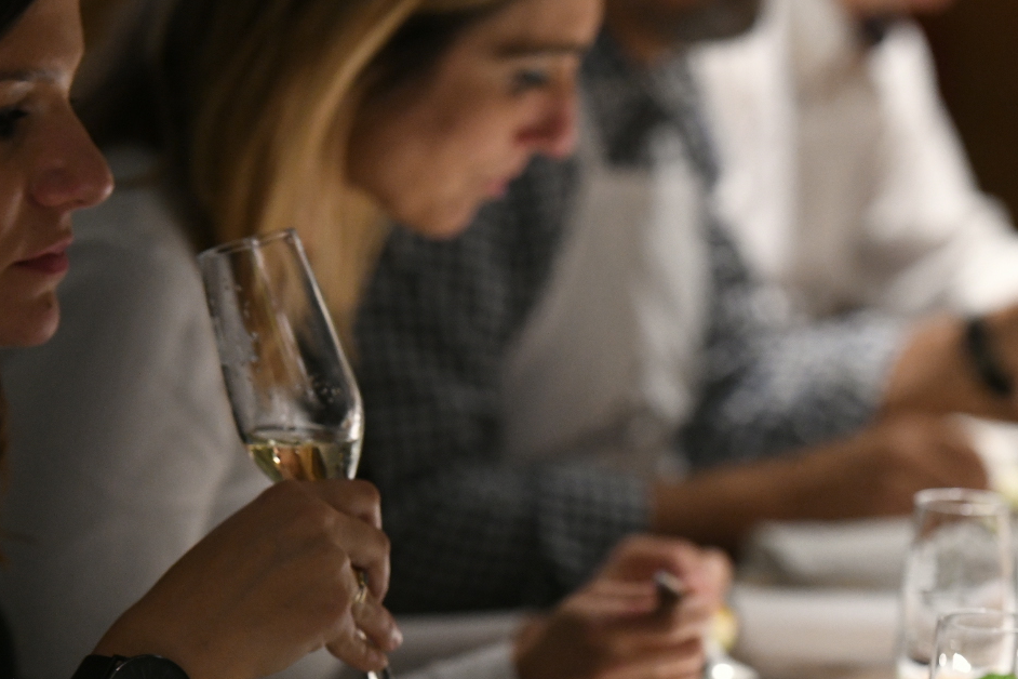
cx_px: 608
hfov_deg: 9.6
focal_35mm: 215
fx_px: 6079
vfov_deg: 6.4
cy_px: 487
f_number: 4
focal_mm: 125
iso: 4000
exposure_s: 1/125
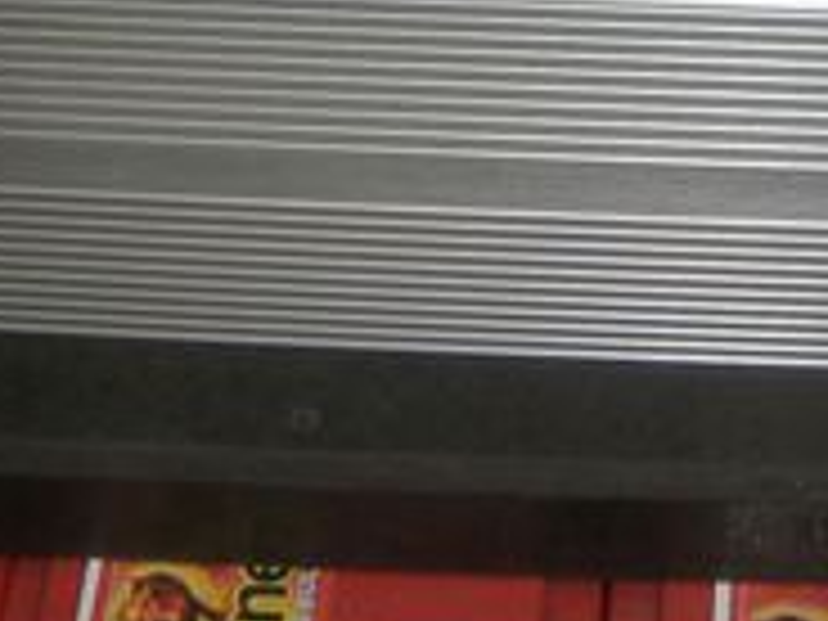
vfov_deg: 10.8
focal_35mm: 132
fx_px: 3157
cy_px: -310
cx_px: 760
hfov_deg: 14.8
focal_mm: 6.2
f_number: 2.7
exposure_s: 1/60
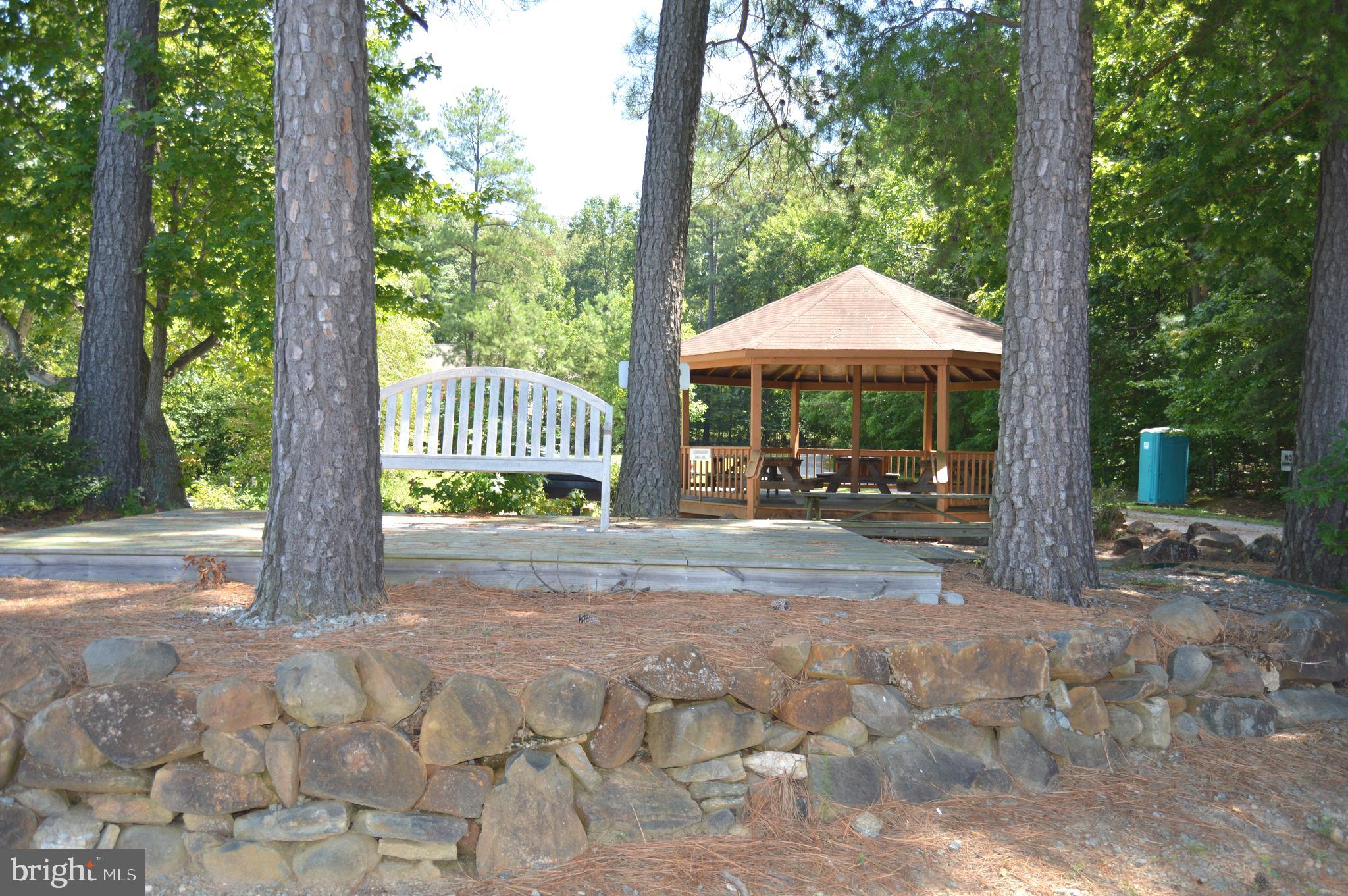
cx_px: 674
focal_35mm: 27
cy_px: 448
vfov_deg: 47.8
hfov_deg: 67.4
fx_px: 1010
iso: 100
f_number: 4
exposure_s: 1/160
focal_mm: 18
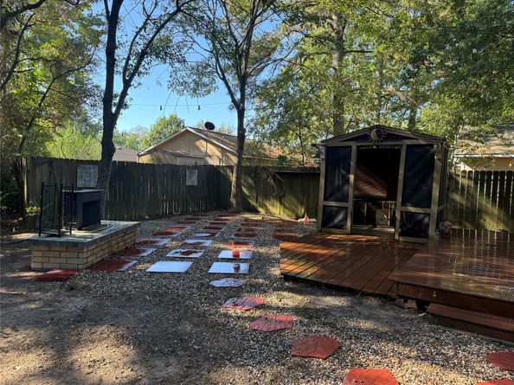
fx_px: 356
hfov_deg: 71.6
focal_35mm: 24
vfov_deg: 56.8
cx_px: 257
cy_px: 192
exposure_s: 1/351
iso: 100
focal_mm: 6.76
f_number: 1.78
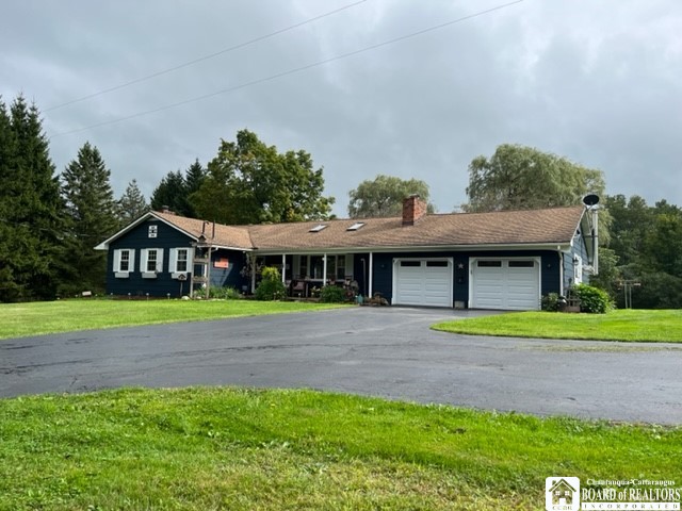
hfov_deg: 67.3
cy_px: 256
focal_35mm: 26
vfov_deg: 53.1
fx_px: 512
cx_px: 341
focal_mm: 5.1
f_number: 1.6
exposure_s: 1/3215
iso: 50
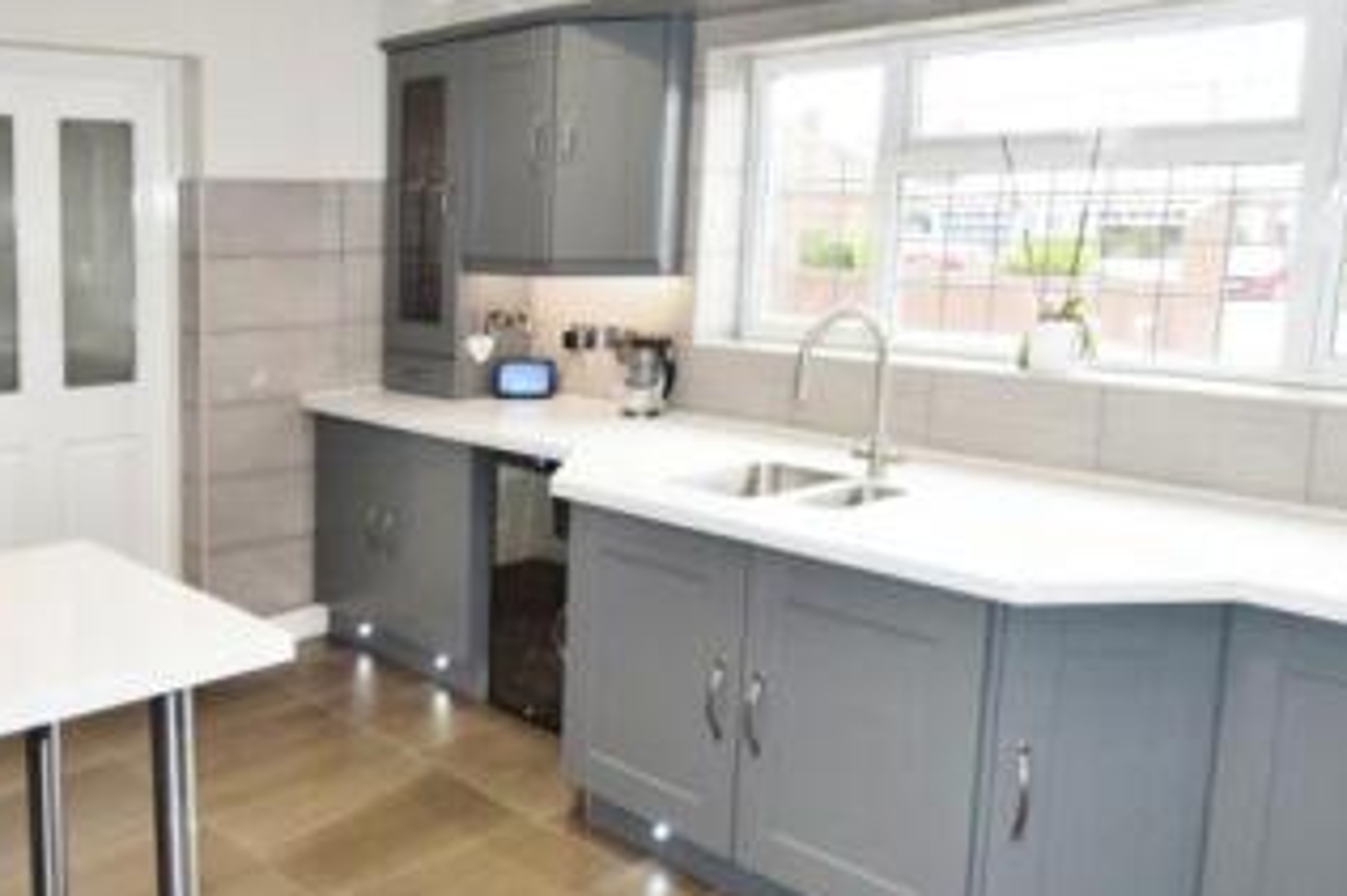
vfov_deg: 41.3
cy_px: 648
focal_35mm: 31
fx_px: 1159
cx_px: 792
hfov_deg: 59.9
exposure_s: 1/100
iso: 800
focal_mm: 10
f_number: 5
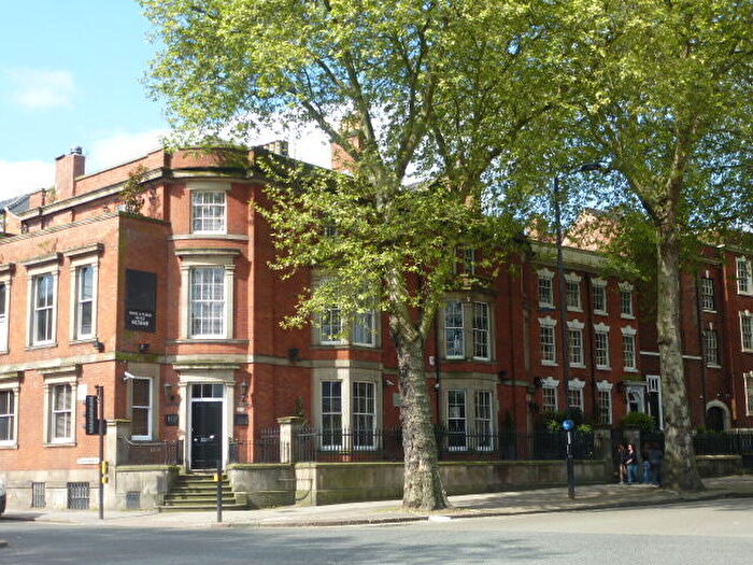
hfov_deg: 41.2
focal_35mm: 46
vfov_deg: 31.5
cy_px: 282
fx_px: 1001
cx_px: 376
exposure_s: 1/250
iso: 100
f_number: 4
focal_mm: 8
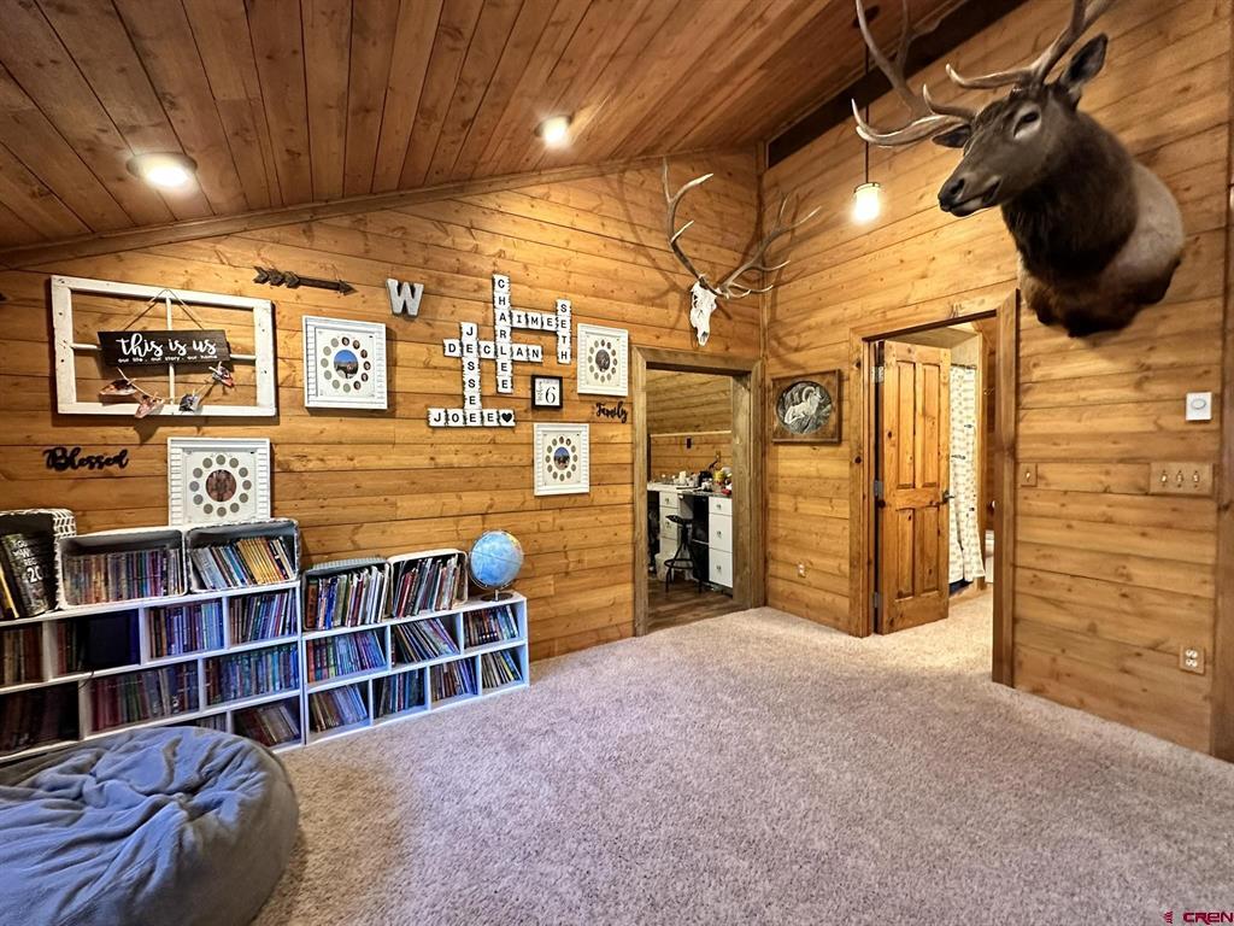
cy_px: 463
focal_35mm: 14
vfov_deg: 85.7
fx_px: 499
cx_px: 617
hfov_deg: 102.1
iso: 500
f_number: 2.2
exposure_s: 1/60
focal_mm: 2.22
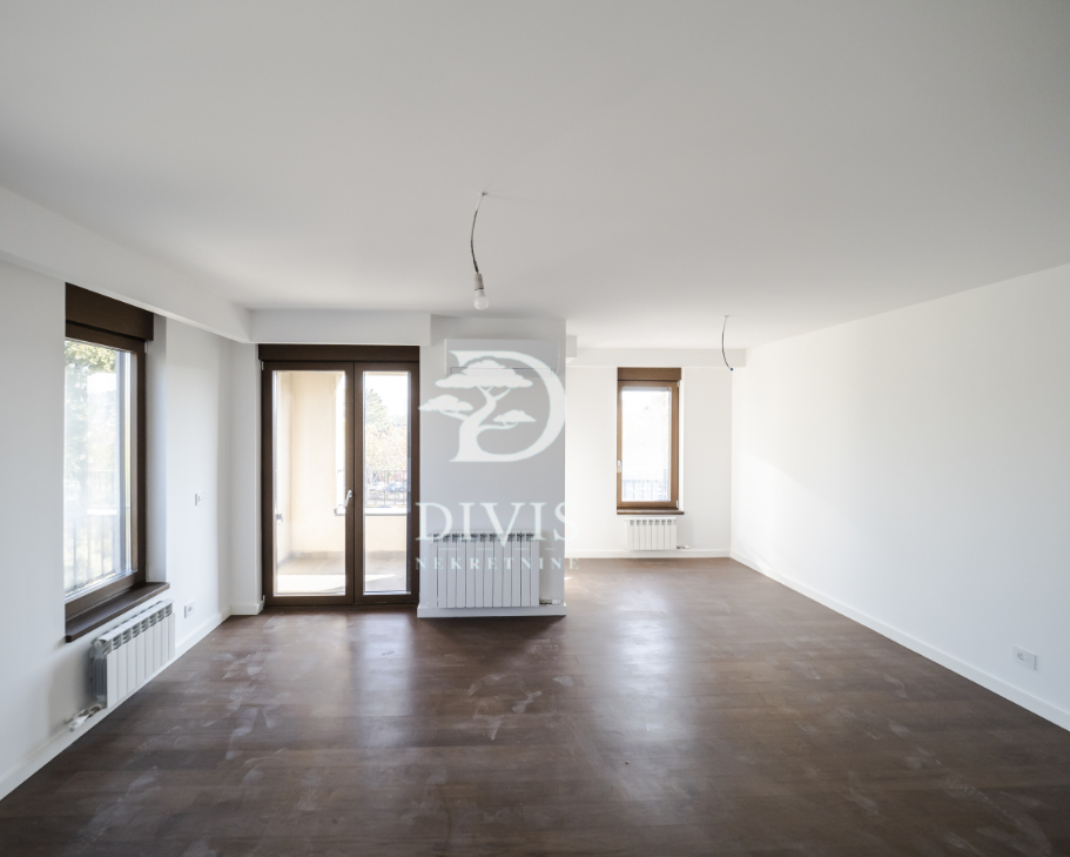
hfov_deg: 96.5
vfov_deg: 84.0
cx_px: 485
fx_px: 475
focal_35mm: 15
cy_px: 421
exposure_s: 1/200
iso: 400
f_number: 4
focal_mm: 7
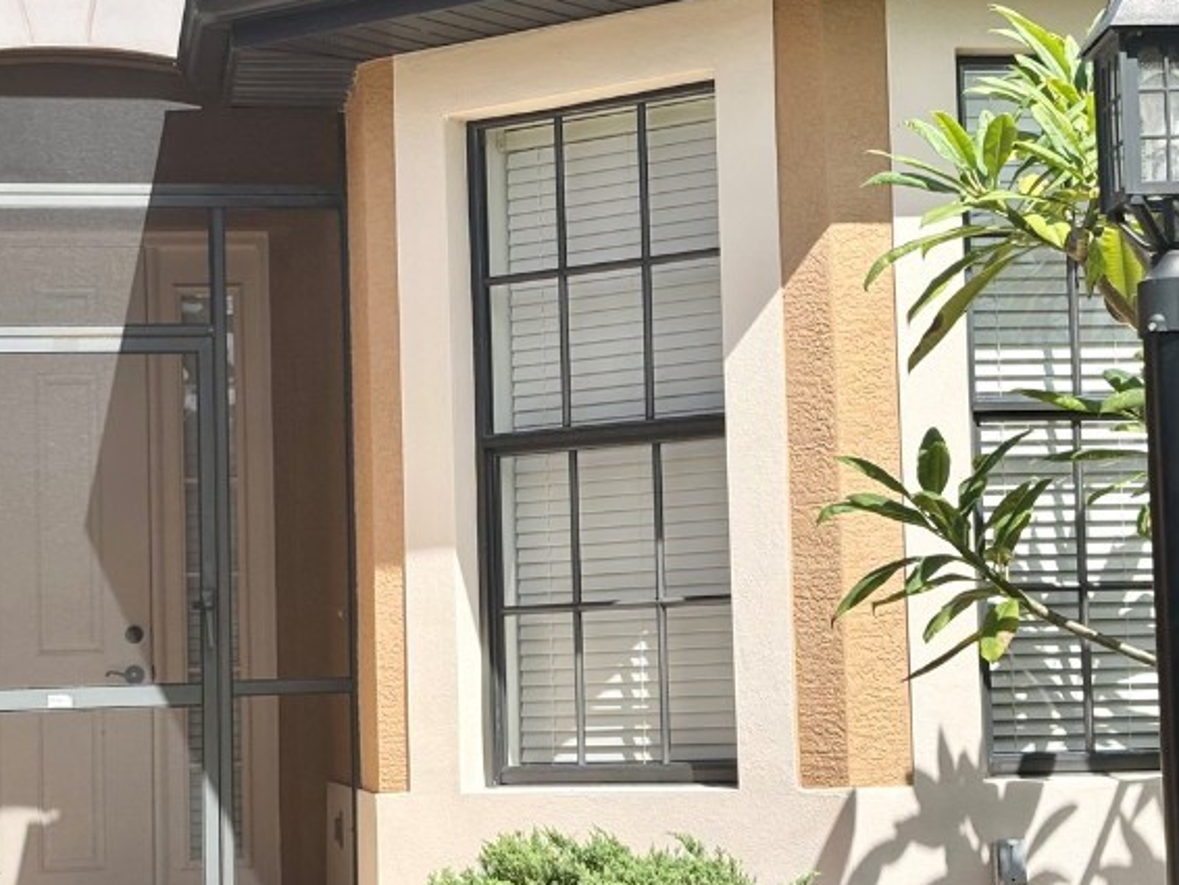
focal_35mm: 94
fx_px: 3203
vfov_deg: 15.7
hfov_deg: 20.9
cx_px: 621
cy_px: 437
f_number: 1.6
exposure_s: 1/2513
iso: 40
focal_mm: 5.96
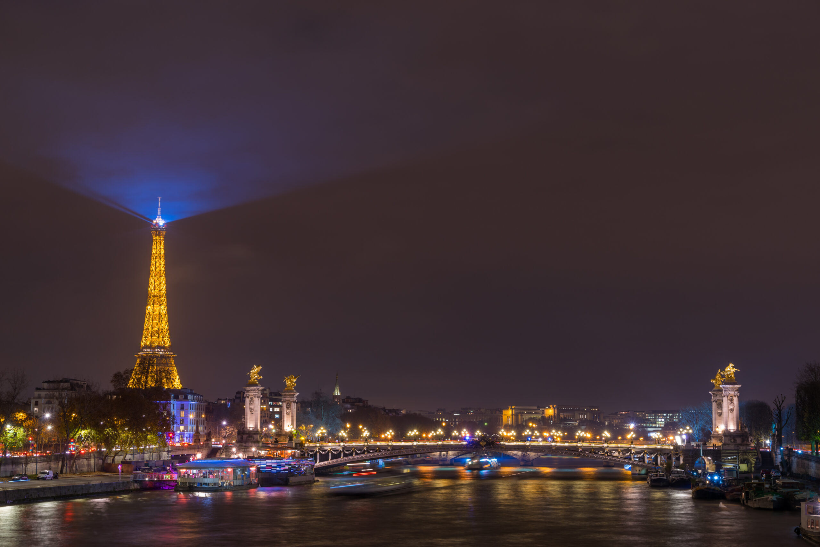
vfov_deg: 21.3
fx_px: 1458
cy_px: 274
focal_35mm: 64
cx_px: 410
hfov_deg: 31.4
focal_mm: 64
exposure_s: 8
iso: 100
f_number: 9
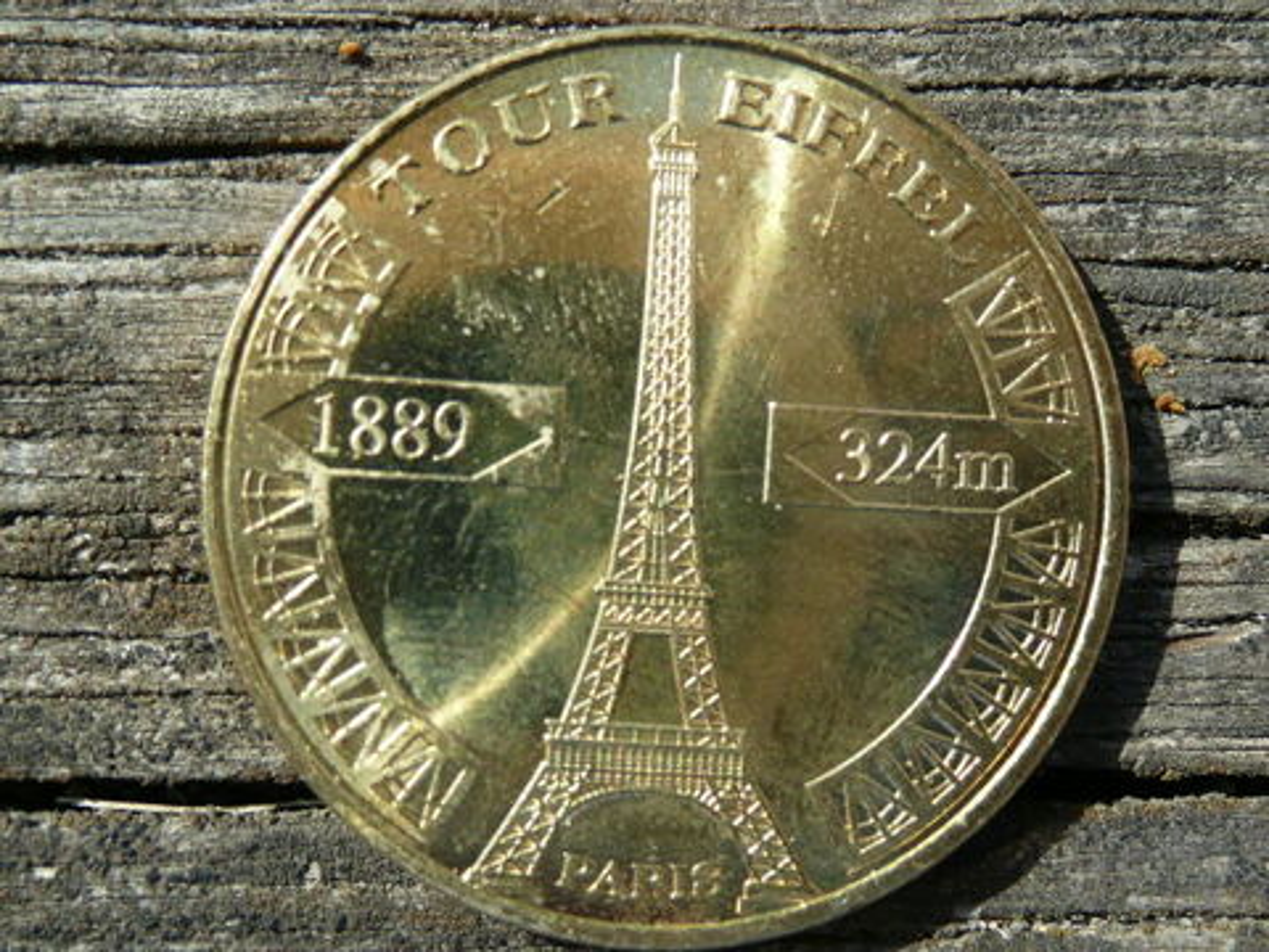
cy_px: 476
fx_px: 1760
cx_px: 634
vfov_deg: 30.3
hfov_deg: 39.7
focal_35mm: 48
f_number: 3.9
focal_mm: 6.5
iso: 100
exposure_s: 1/400
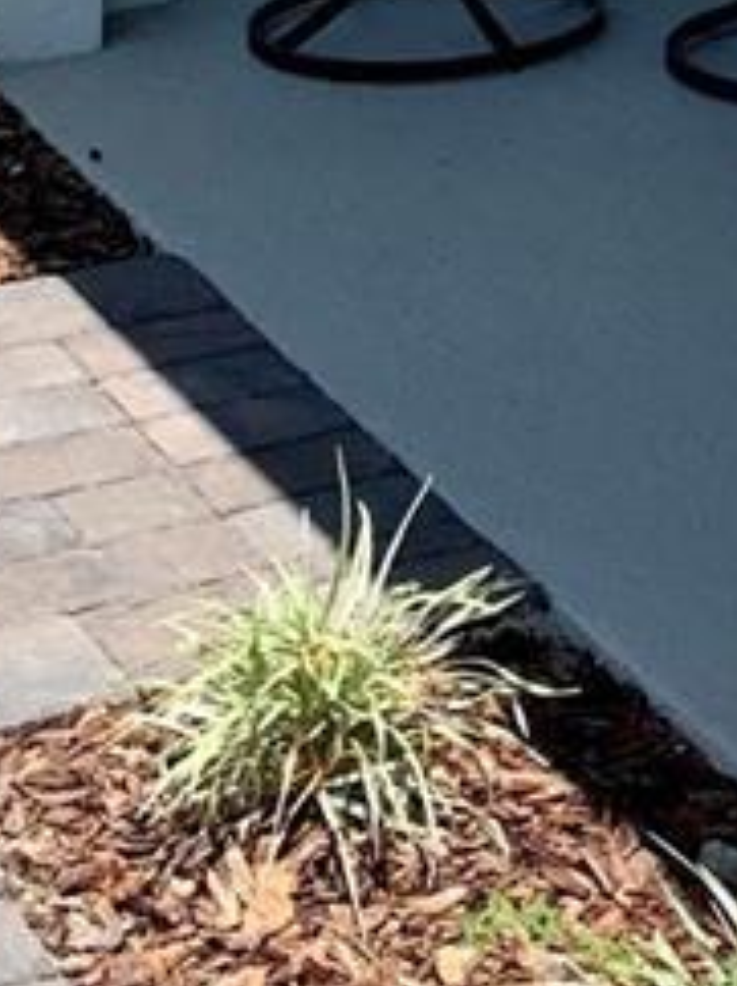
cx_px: 924
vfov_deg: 13.9
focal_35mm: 129
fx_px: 3668
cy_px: -709
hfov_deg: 11.2
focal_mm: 4.25
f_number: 1.8
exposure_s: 1/1427
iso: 25
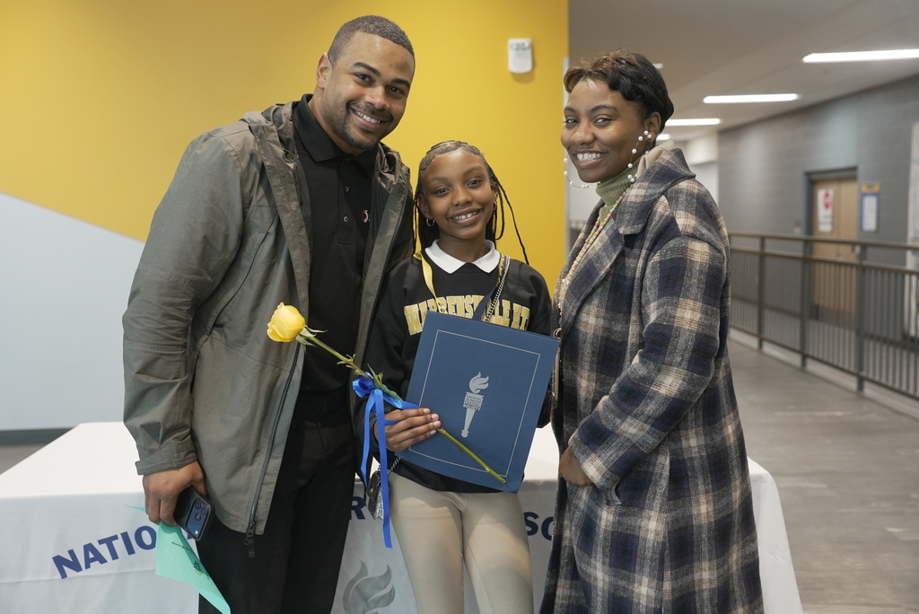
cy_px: 307
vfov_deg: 35.1
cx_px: 460
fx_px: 971
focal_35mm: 38
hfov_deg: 50.7
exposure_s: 1/200
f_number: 3.5
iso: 2500
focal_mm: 38
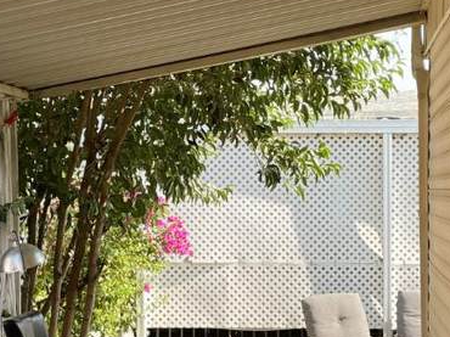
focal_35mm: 90
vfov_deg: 16.3
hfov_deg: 21.8
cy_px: 255
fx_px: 1169
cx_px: 242
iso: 32
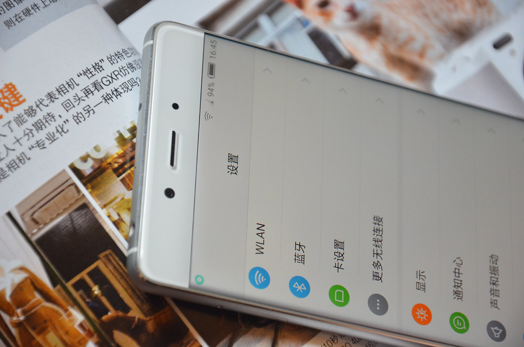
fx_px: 2135
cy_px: 174
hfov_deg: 14.0
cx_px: 262
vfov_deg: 9.3
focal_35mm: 147
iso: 1600
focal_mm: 98
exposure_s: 1/25
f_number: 5.6
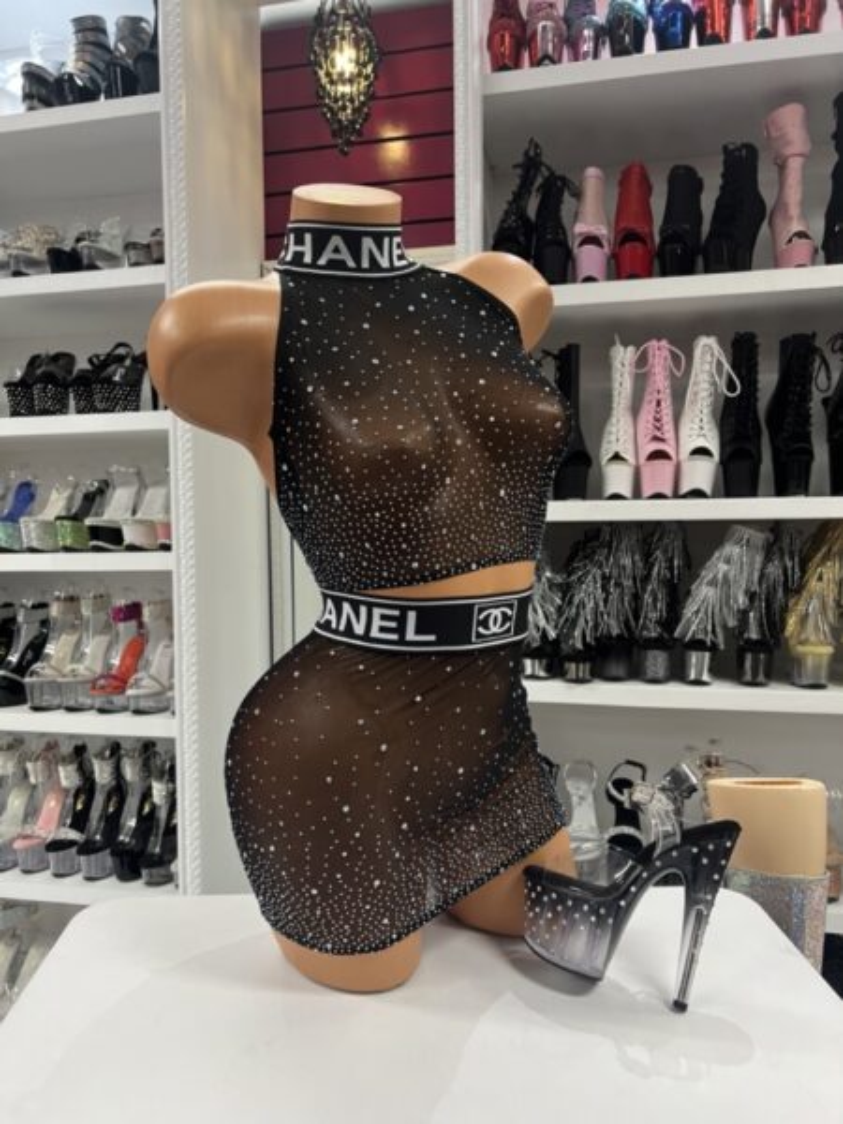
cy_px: 562
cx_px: 422
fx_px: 844
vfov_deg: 67.3
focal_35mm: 26
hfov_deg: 53.1
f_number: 1.5
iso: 125
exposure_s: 1/60
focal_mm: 5.7
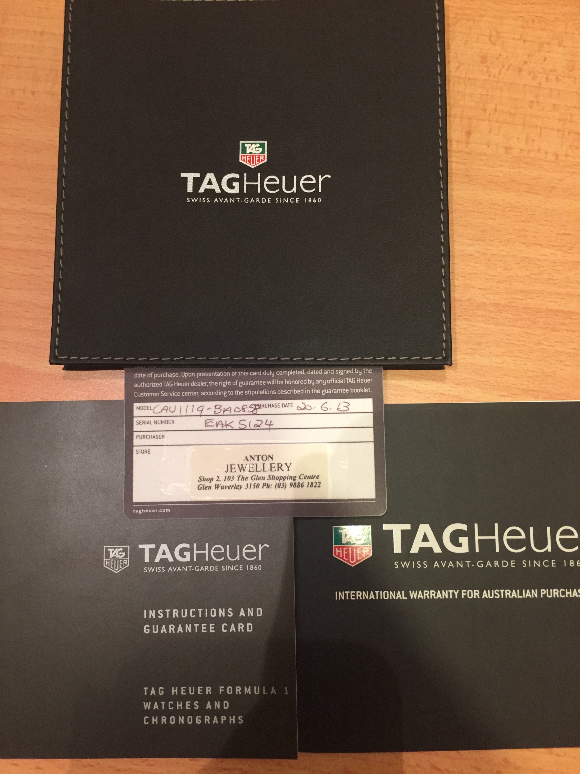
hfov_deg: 48.2
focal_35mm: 29
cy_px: 387
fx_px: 648
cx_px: 290
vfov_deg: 61.7
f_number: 2.2
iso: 125
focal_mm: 4.15
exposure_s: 1/33
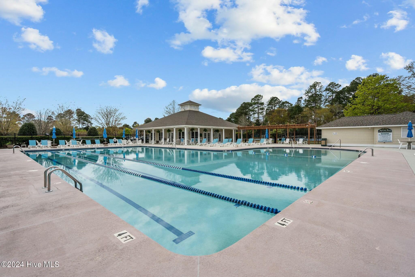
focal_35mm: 16
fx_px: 184
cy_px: 138
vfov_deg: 73.7
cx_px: 208
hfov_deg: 96.7
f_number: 4
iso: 400
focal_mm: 16
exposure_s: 1/6400
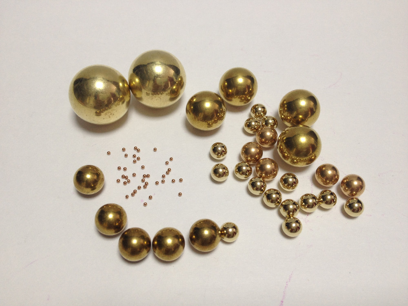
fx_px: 413
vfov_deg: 40.7
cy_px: 153
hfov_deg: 52.6
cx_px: 204
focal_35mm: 35
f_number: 2.4
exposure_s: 1/24
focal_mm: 4.28
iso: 50
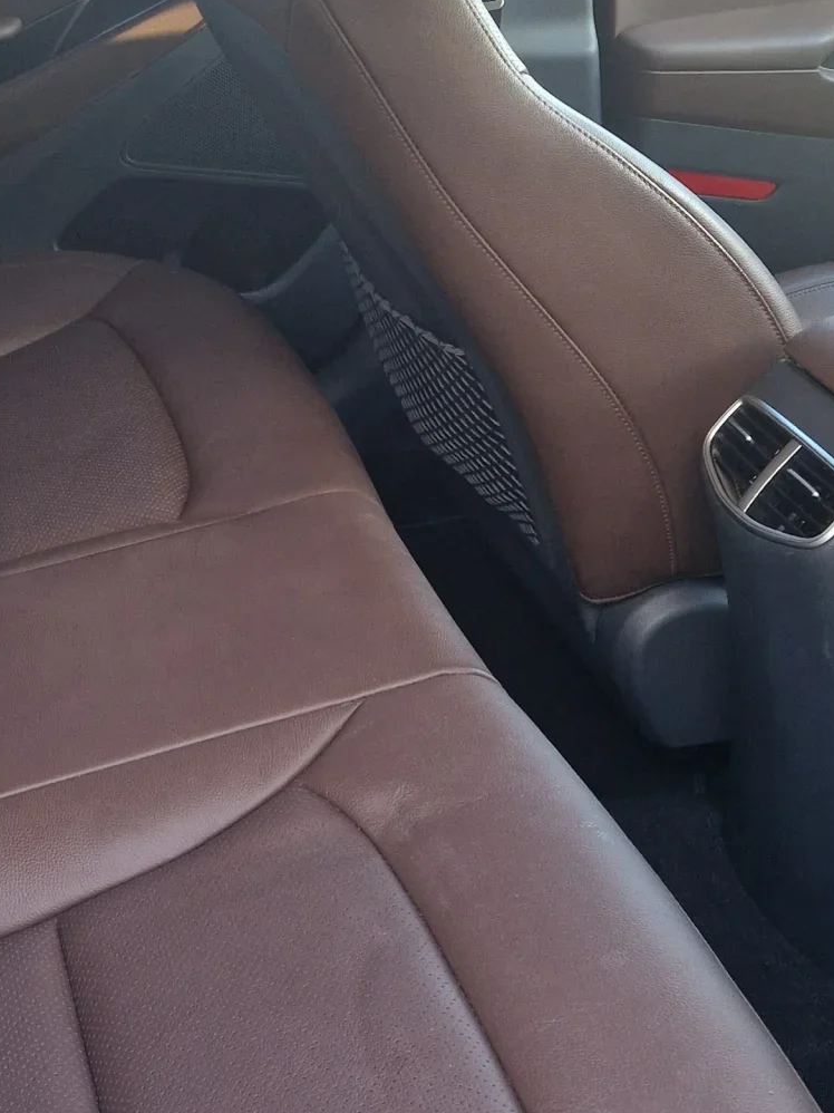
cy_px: 390
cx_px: 45
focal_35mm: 59
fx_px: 1896
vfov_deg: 32.5
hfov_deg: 24.0
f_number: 1.8
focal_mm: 5.4
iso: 160
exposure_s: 1/100
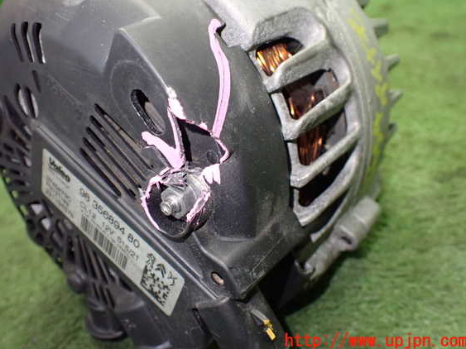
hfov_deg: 56.8
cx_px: 223
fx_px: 431
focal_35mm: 32
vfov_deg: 44.1
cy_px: 165
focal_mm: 5.4
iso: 800
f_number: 2.3
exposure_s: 1/100
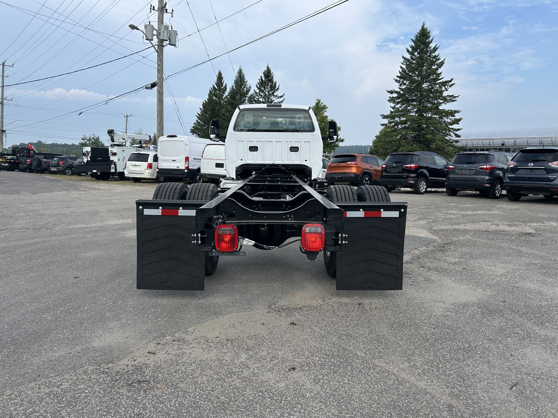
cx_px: 279
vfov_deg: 53.1
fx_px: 419
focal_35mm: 26
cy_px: 209
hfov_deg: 67.3
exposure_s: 1/2571
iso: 50
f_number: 1.5
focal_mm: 5.7
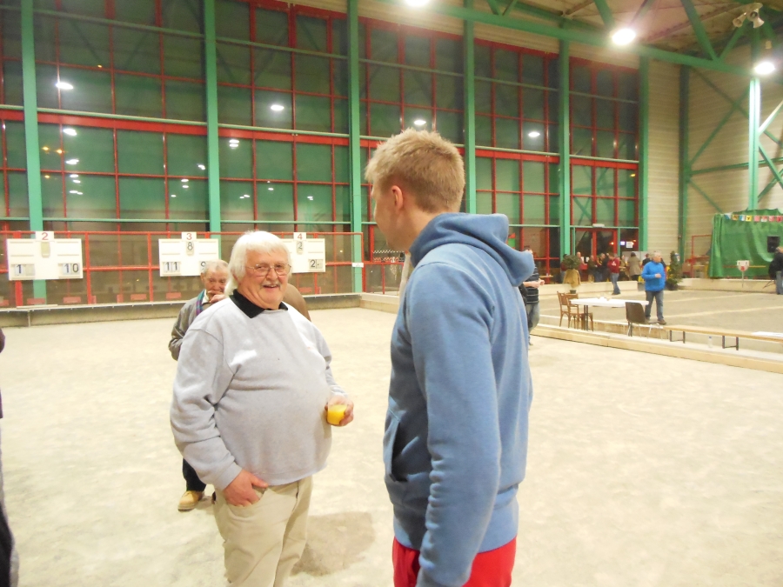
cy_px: 294
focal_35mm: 25
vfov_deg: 54.9
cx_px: 392
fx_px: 565
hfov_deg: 69.4
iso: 1600
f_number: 3.2
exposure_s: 1/60
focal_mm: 4.5
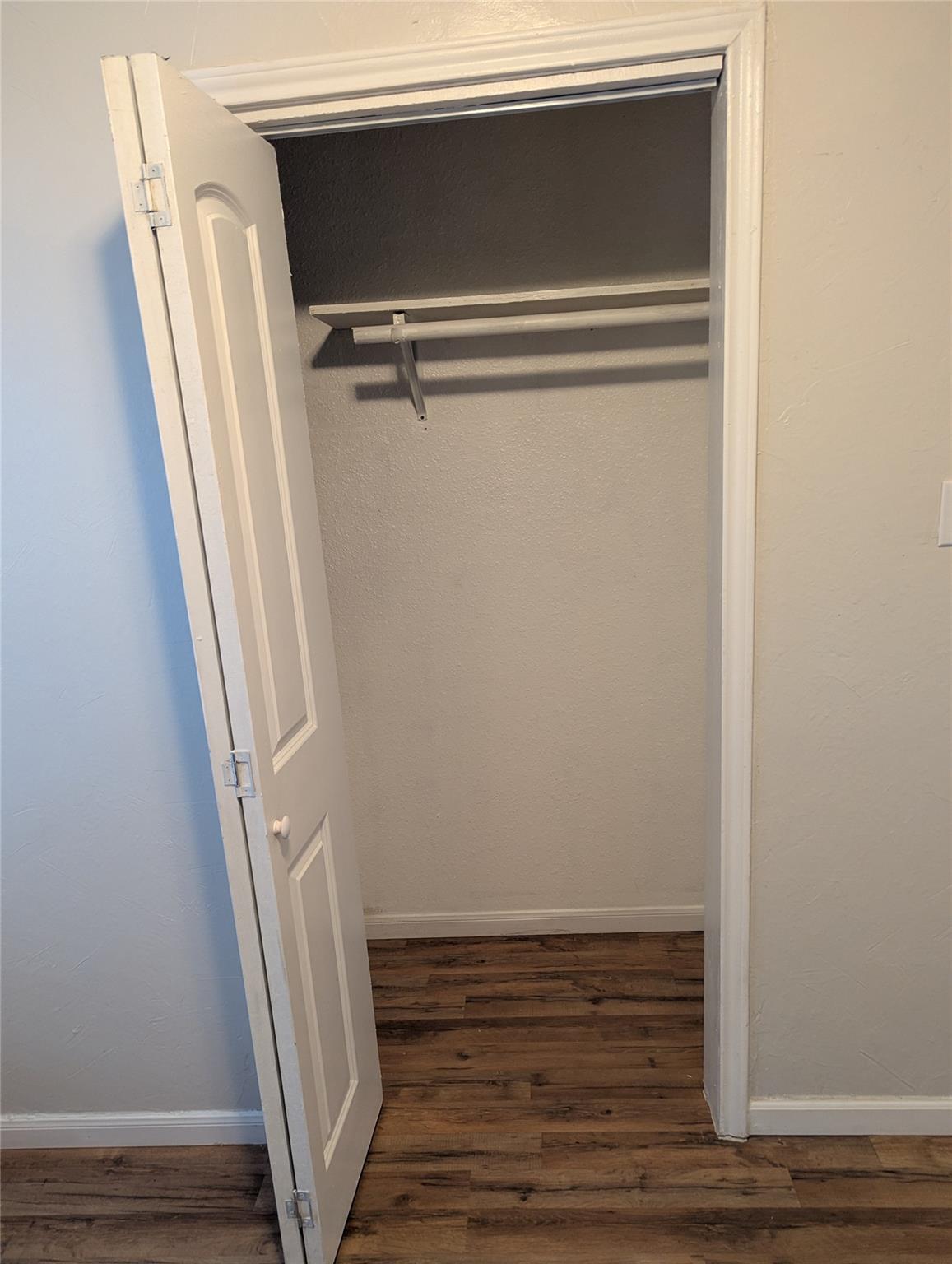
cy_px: 632
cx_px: 476
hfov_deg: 56.9
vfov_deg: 71.5
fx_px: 878
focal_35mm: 24
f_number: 1.85
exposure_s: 1/40
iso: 232
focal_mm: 6.81
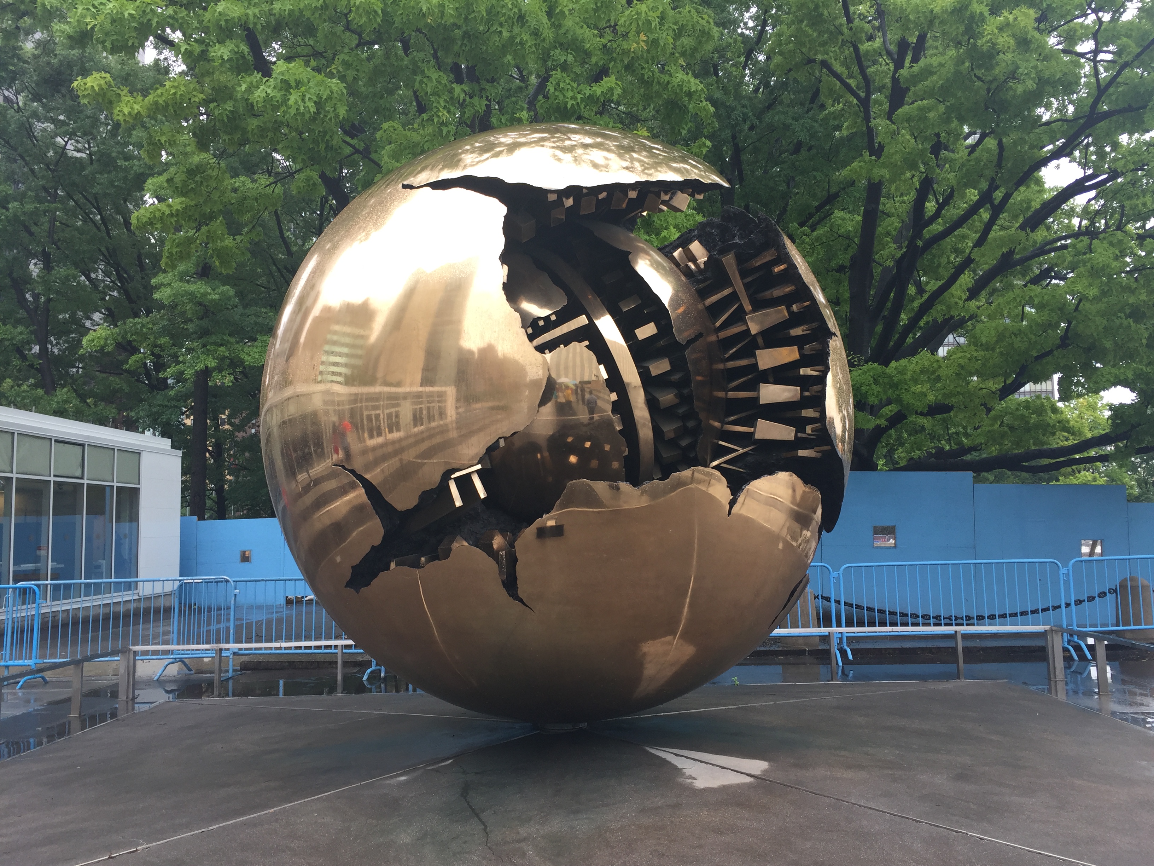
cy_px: 433
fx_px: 967
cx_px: 577
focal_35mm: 29
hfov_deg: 61.7
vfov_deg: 48.2
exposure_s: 1/143
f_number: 2.2
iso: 32
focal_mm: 4.15
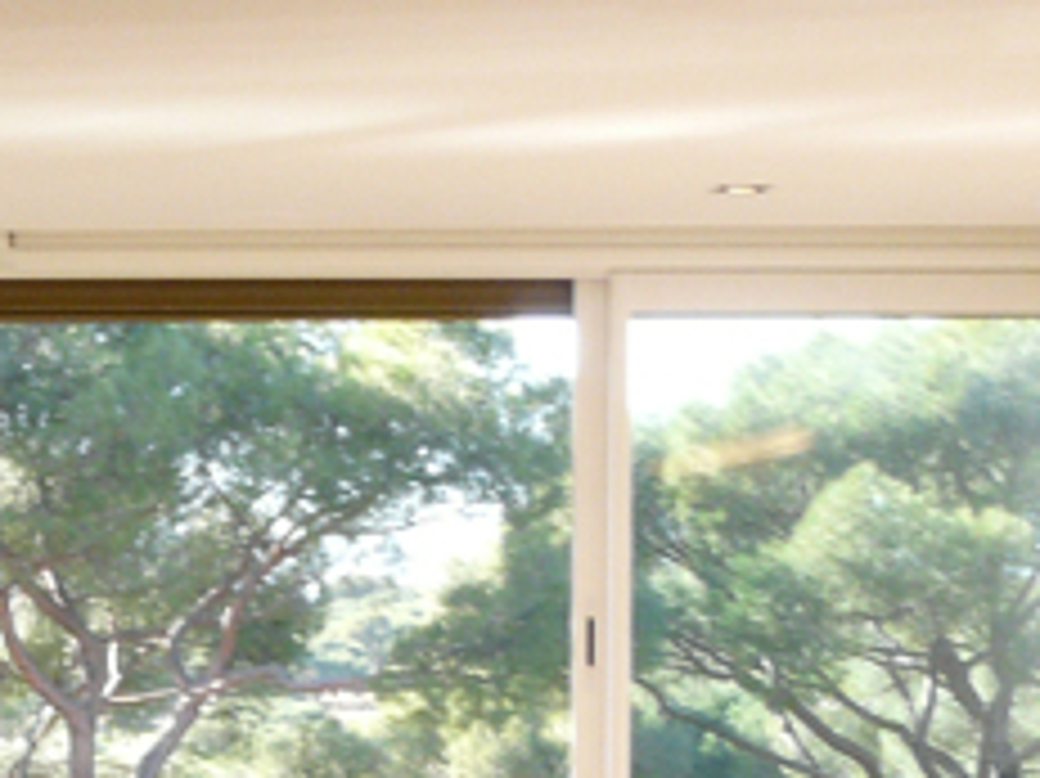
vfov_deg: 13.4
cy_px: 776
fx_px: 3273
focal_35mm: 109
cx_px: 23
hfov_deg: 17.7
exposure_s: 1/30
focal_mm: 4.6
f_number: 6.3
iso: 160
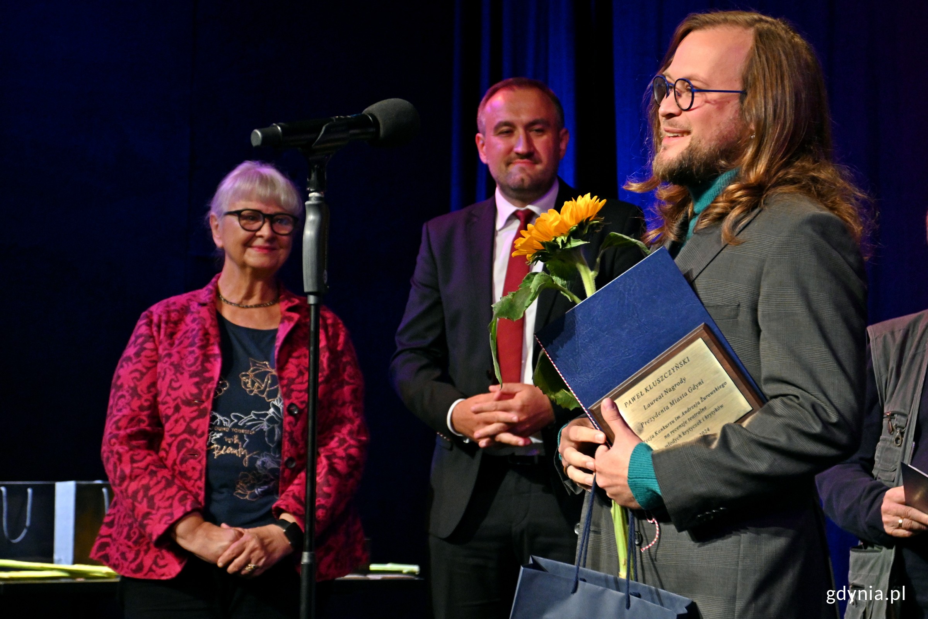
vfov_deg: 15.7
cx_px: 464
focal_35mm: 87
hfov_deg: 23.4
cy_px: 310
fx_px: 2242
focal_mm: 58
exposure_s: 1/125
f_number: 4
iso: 3200
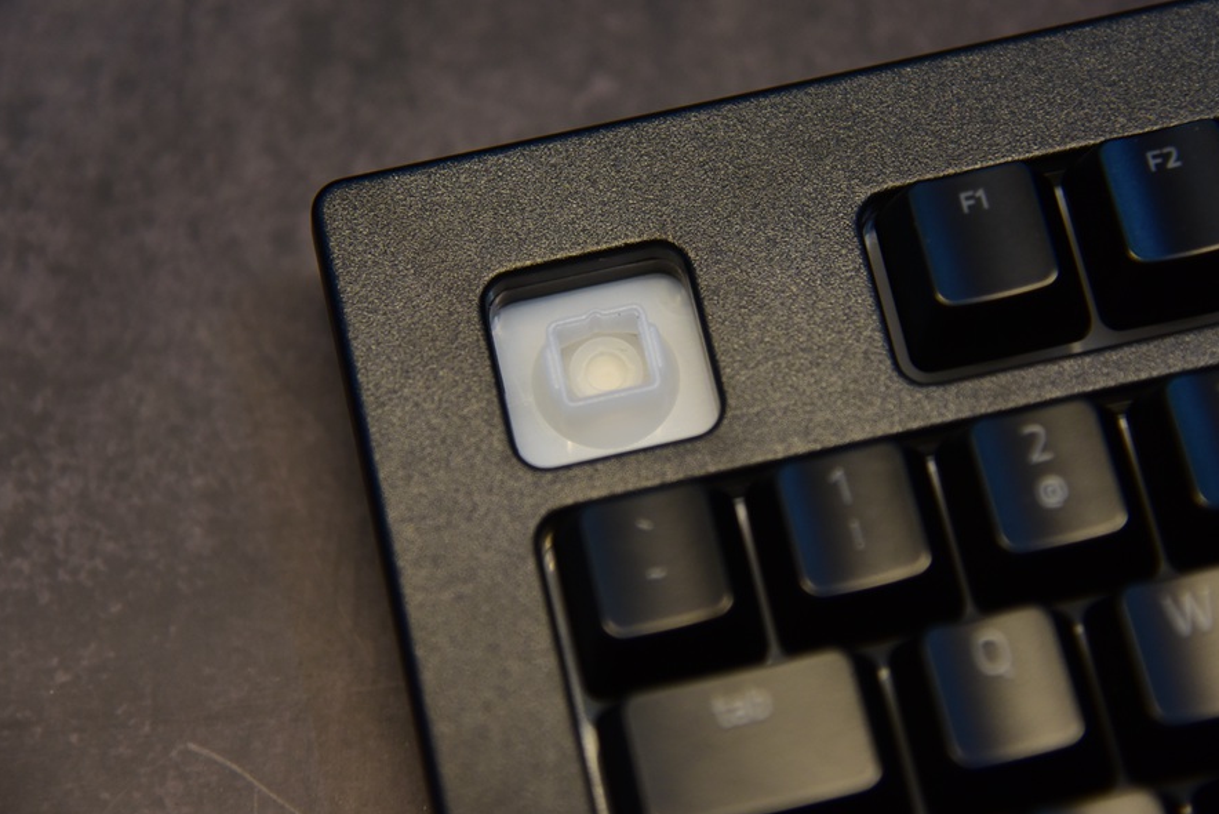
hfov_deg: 14.8
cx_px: 612
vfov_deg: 9.9
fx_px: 4708
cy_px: 361
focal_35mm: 139
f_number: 4
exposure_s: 1/40
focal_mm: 120
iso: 1600
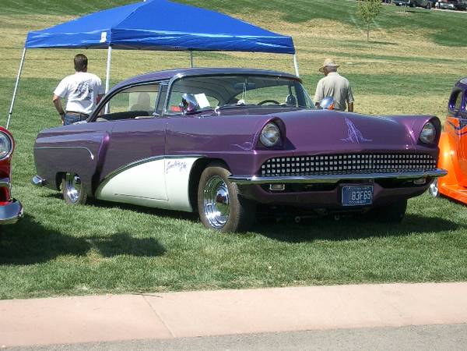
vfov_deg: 19.9
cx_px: 234
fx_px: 998
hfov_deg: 26.3
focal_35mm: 74
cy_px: 176
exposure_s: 1/500
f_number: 3.9
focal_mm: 12.2
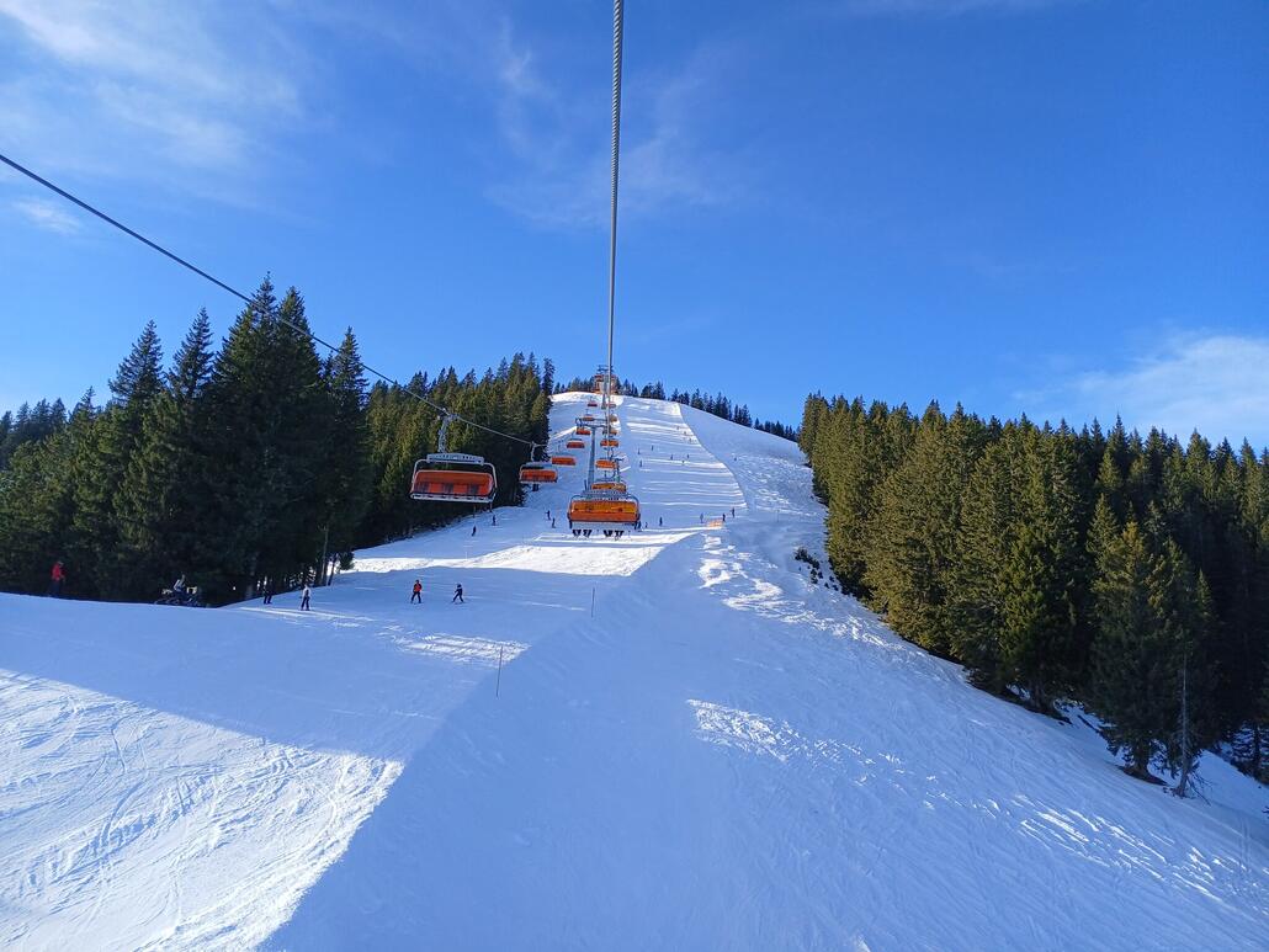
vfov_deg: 53.1
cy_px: 476
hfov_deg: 67.3
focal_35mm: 26
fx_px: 953
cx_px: 634
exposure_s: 1/386
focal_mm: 3.98
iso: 20
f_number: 1.8
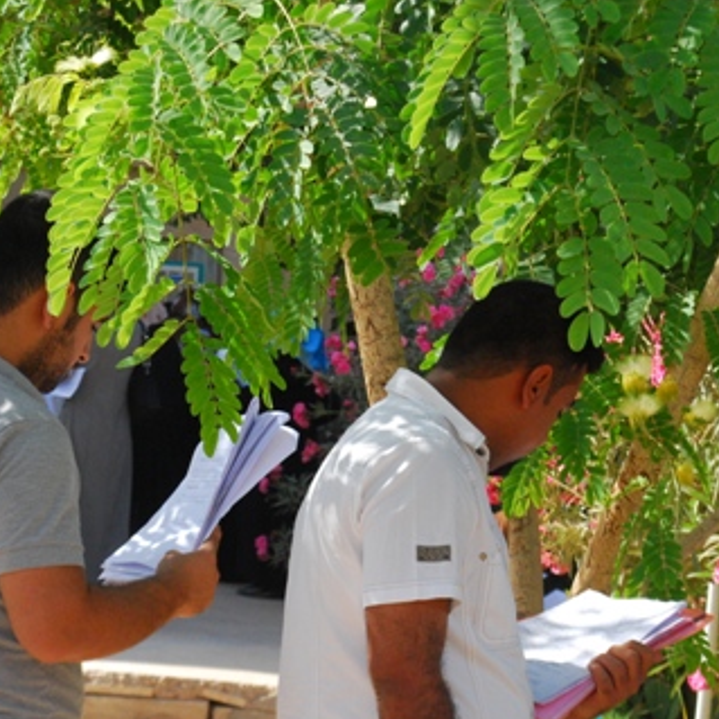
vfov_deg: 12.4
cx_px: 291
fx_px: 3310
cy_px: 437
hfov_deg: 12.4
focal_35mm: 141
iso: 800
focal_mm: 55
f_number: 11
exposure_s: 1/500
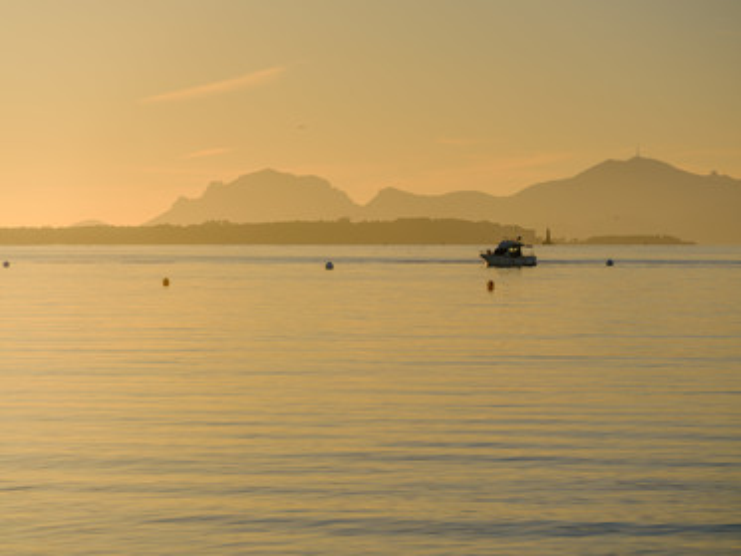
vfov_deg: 9.4
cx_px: 370
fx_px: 3383
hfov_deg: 12.5
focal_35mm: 158
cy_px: 278
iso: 320
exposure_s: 1/1600
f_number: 8
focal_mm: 200
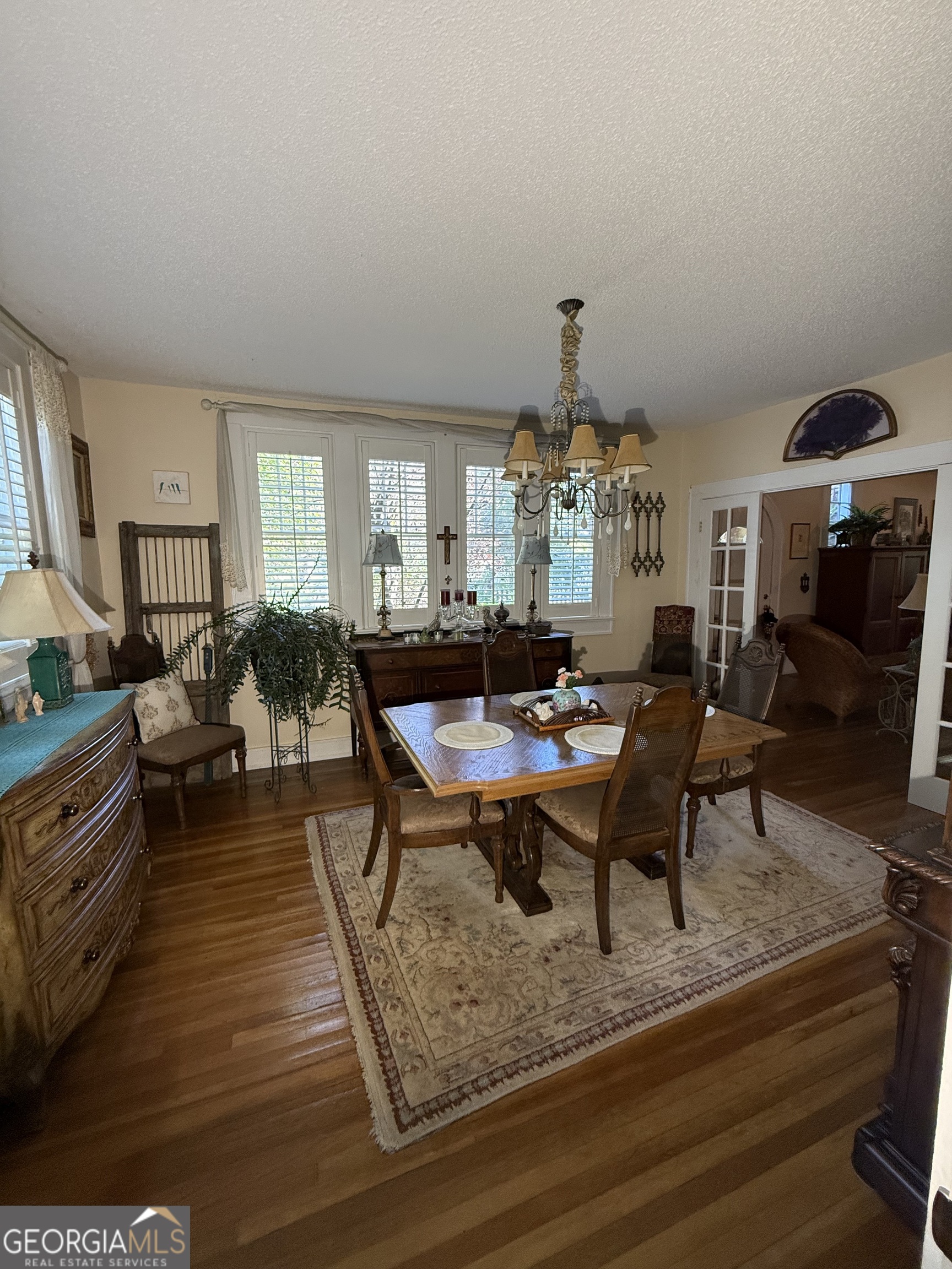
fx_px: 513
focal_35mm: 14
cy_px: 634
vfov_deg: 102.1
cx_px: 476
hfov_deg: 85.7
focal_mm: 2.22
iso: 320
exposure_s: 1/99
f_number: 2.2
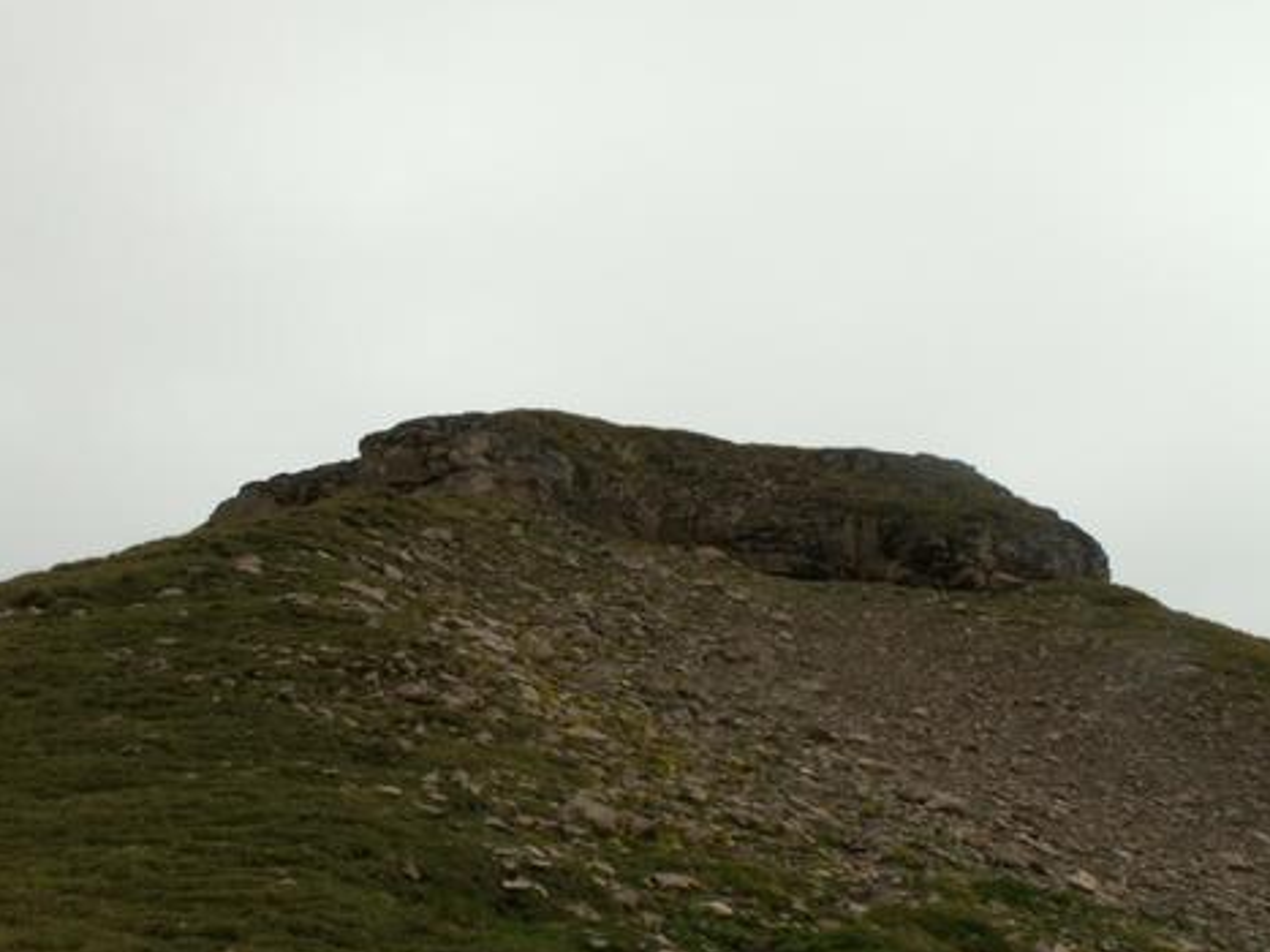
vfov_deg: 30.2
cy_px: 541
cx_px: 557
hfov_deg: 39.6
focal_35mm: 48
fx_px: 1761
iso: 50
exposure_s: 1/80
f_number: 8
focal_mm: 5.86
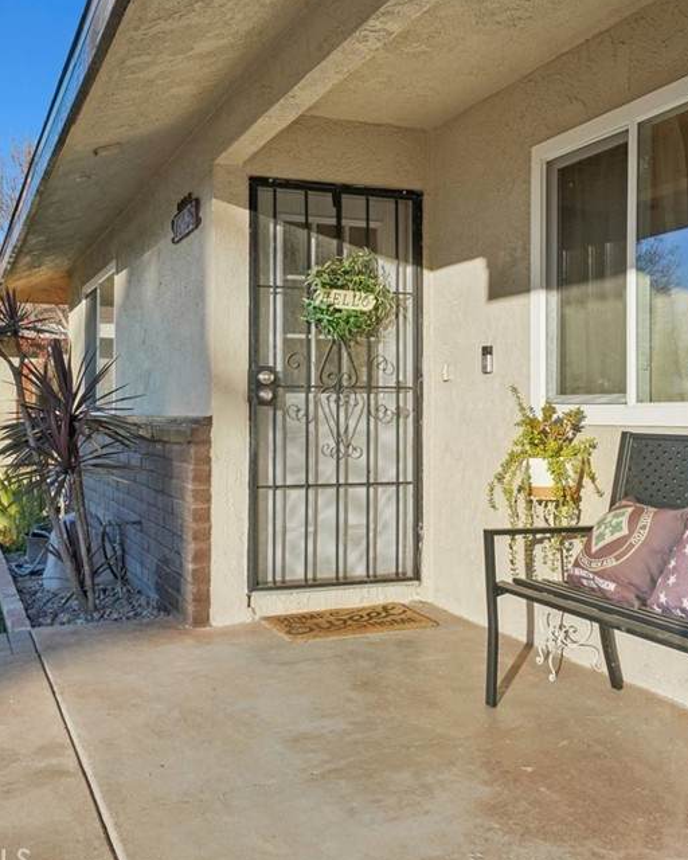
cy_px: 422
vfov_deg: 50.3
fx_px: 916
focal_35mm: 36
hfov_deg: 41.0
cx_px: 278
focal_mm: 24
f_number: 8
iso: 100
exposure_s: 1/200
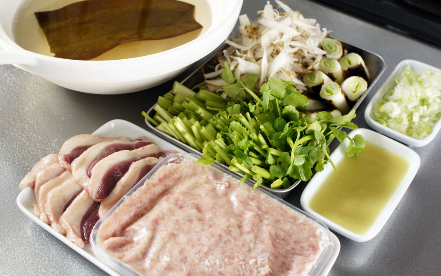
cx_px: 220
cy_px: 141
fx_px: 553
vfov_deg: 28.0
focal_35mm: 46
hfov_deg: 43.5
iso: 800
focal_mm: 30
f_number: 6.3
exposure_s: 1/40
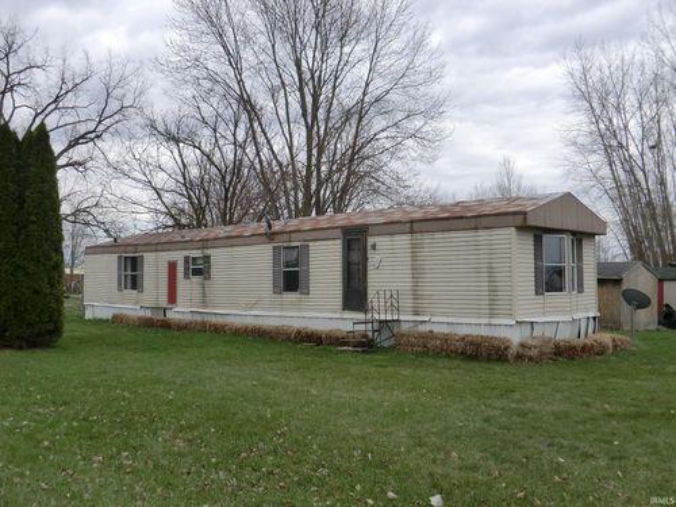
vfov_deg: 41.8
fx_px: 664
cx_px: 338
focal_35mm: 34
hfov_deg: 54.0
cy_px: 254
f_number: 3.6
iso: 64
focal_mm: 6.1
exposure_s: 1/400
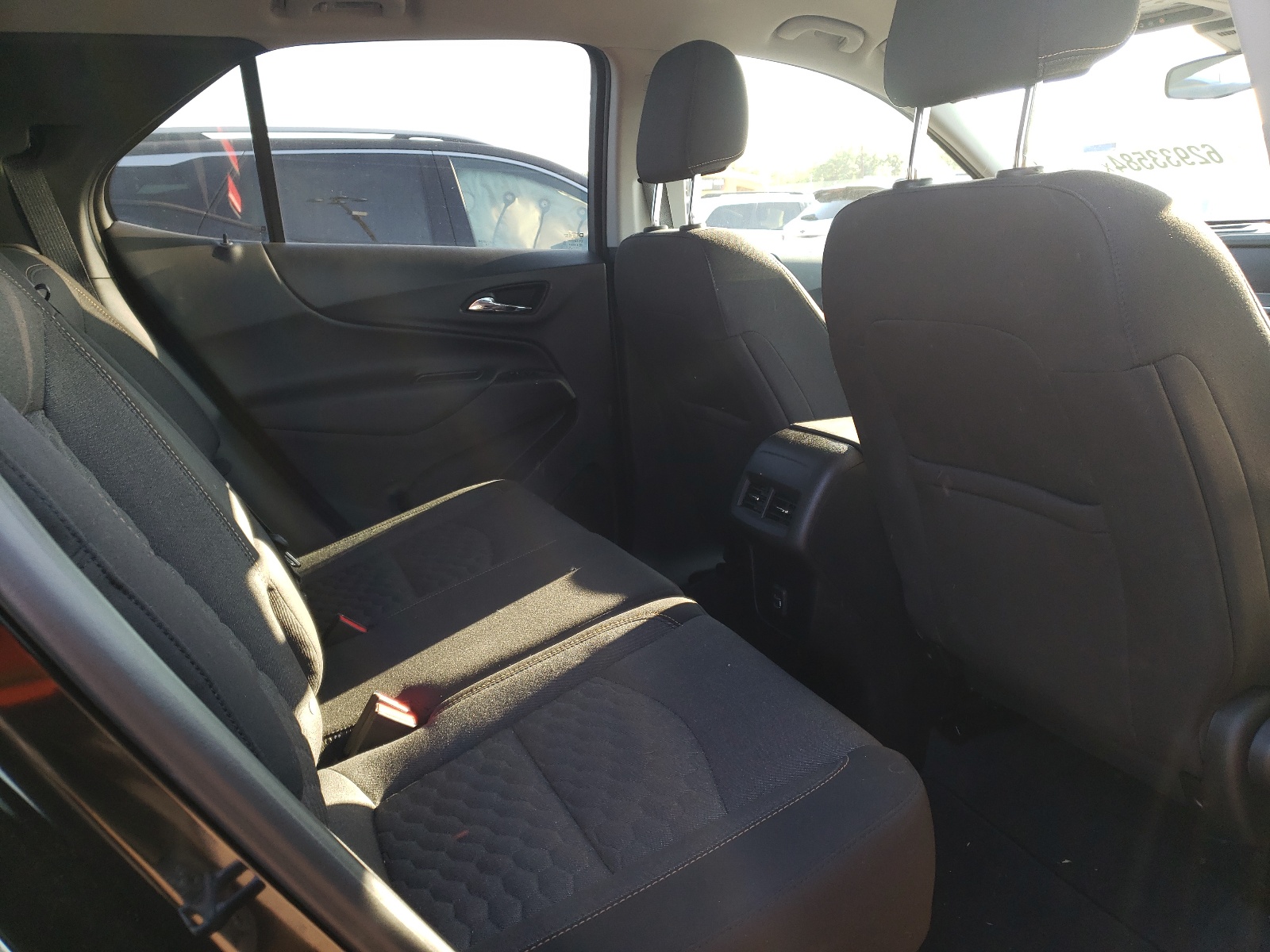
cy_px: 476
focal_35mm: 26
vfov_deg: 53.1
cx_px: 635
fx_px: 954
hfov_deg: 67.3
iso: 50
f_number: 1.5
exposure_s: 1/101
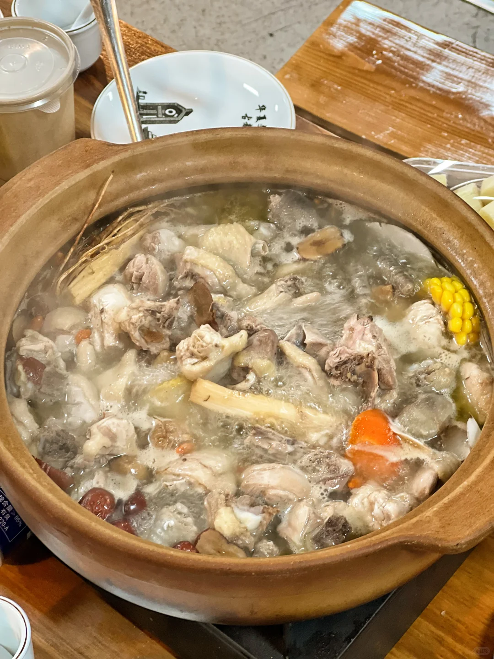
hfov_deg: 19.1
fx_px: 1465
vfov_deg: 25.3
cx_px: 247
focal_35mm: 77
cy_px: 330
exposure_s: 1/33
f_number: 2.8
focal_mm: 9
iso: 200
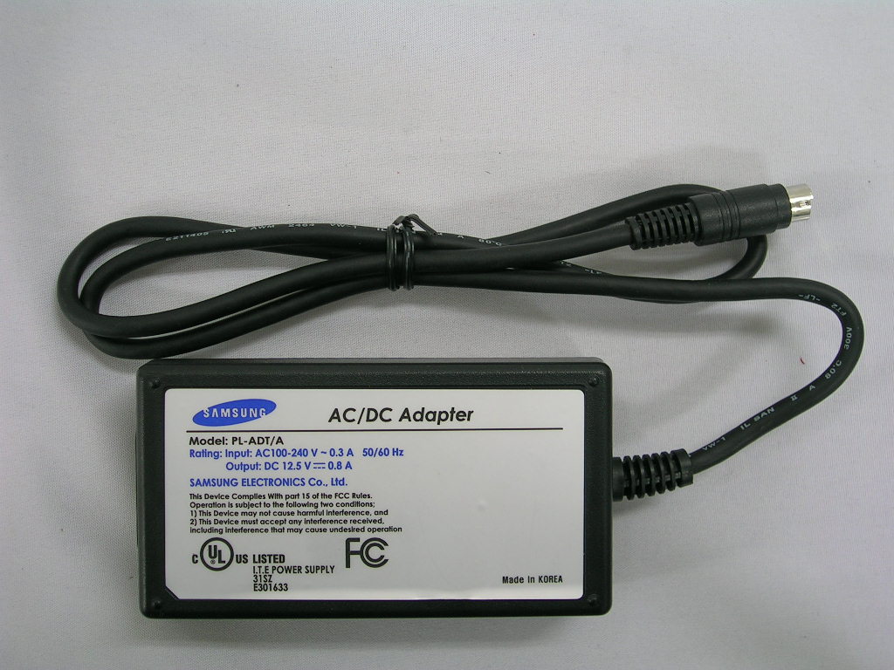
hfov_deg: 36.2
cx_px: 447
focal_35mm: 53
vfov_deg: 27.5
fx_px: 1369
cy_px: 335
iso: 50
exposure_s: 1/5.7
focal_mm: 8
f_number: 3.2
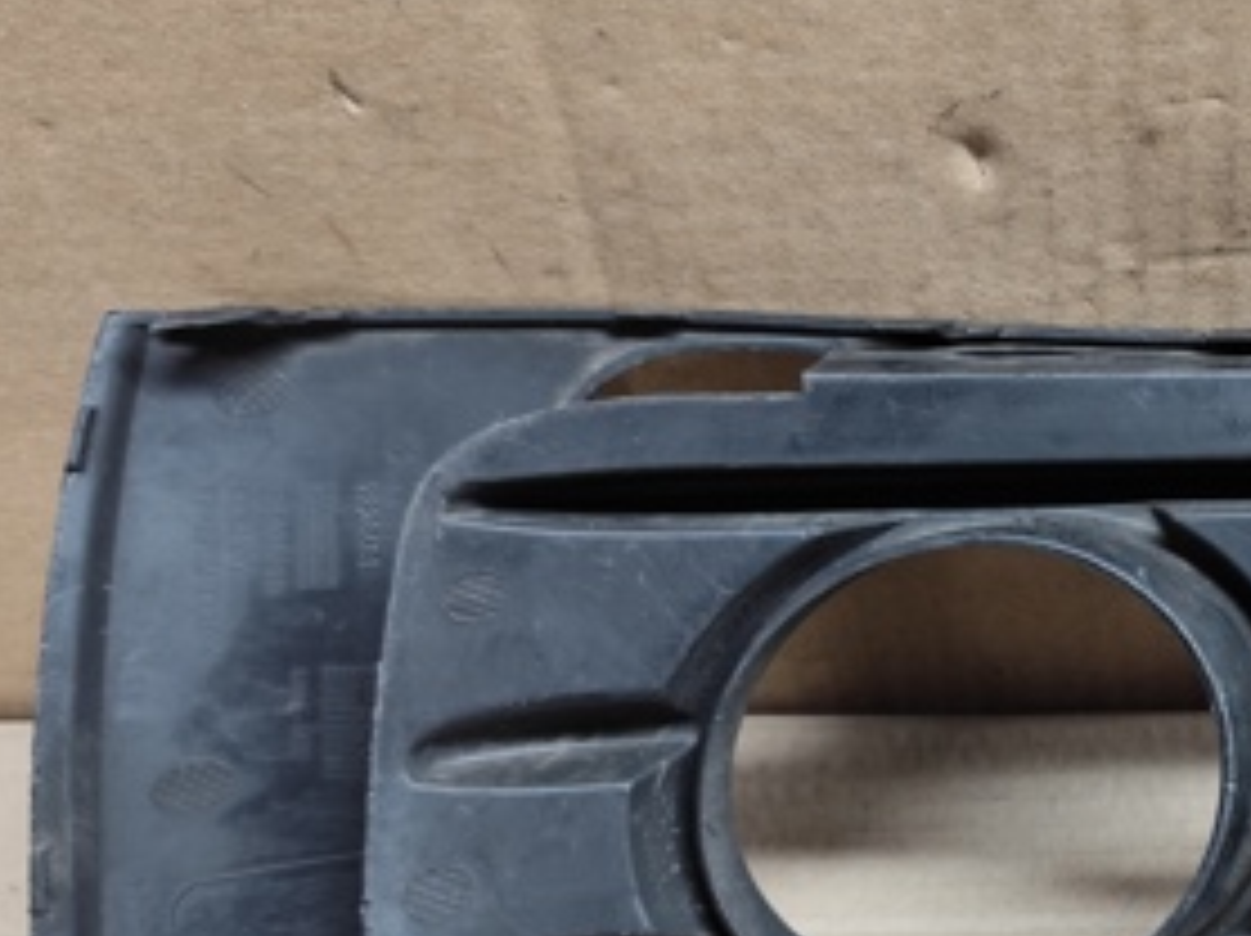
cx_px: 1179
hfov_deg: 33.8
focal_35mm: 53
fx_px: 1914
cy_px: 587
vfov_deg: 27.4
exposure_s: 1/100
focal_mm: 6.19
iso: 640
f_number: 1.65
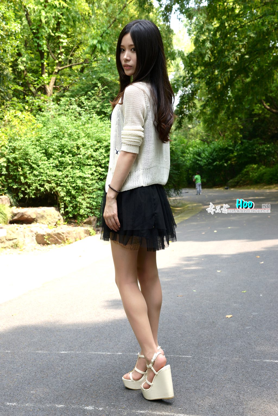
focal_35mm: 44
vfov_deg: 44.5
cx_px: 139
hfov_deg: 30.5
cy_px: 208
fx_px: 510
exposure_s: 1/160
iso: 200
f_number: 6.3
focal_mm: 44
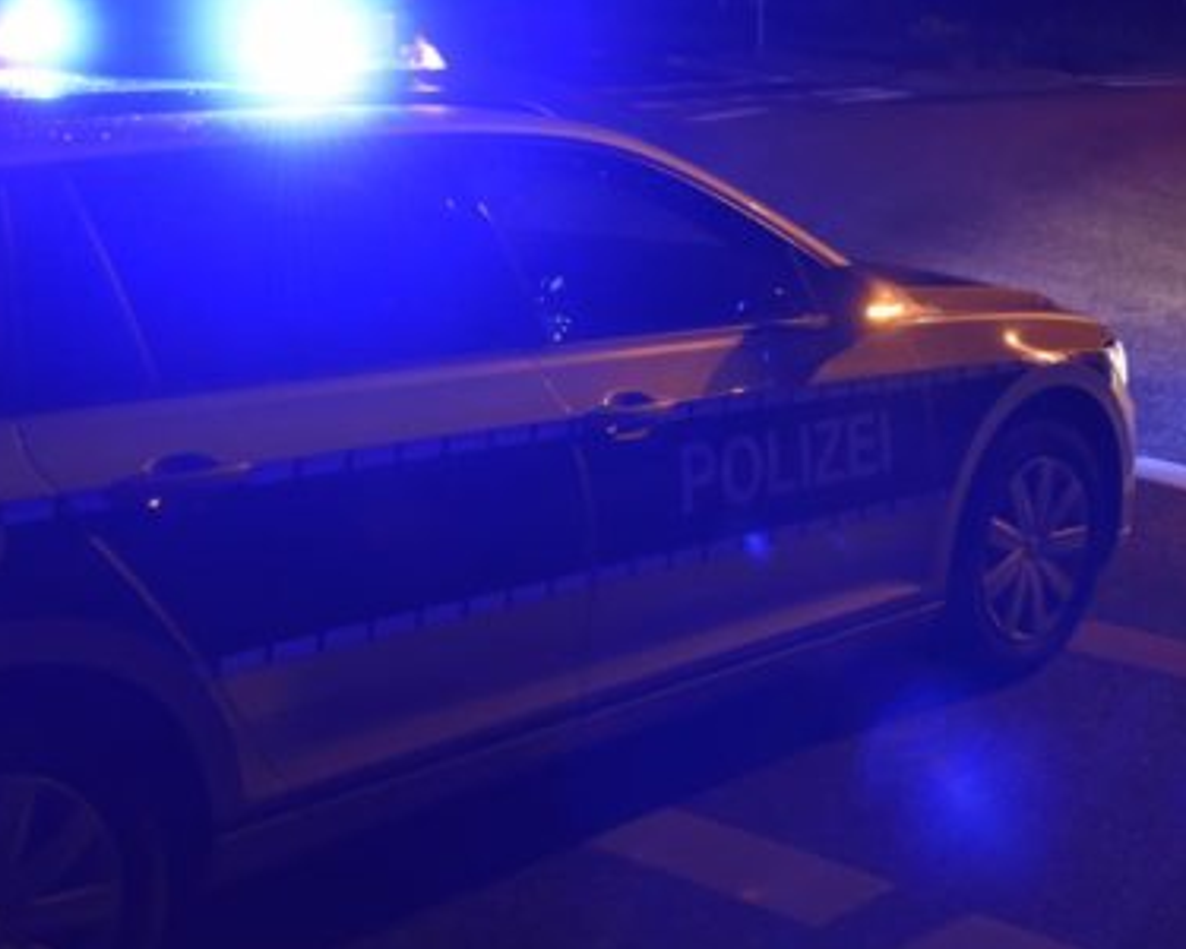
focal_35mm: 62
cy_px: 411
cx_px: 631
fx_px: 2176
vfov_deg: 24.6
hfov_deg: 30.5
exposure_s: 1/13
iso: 2000
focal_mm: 46
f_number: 4
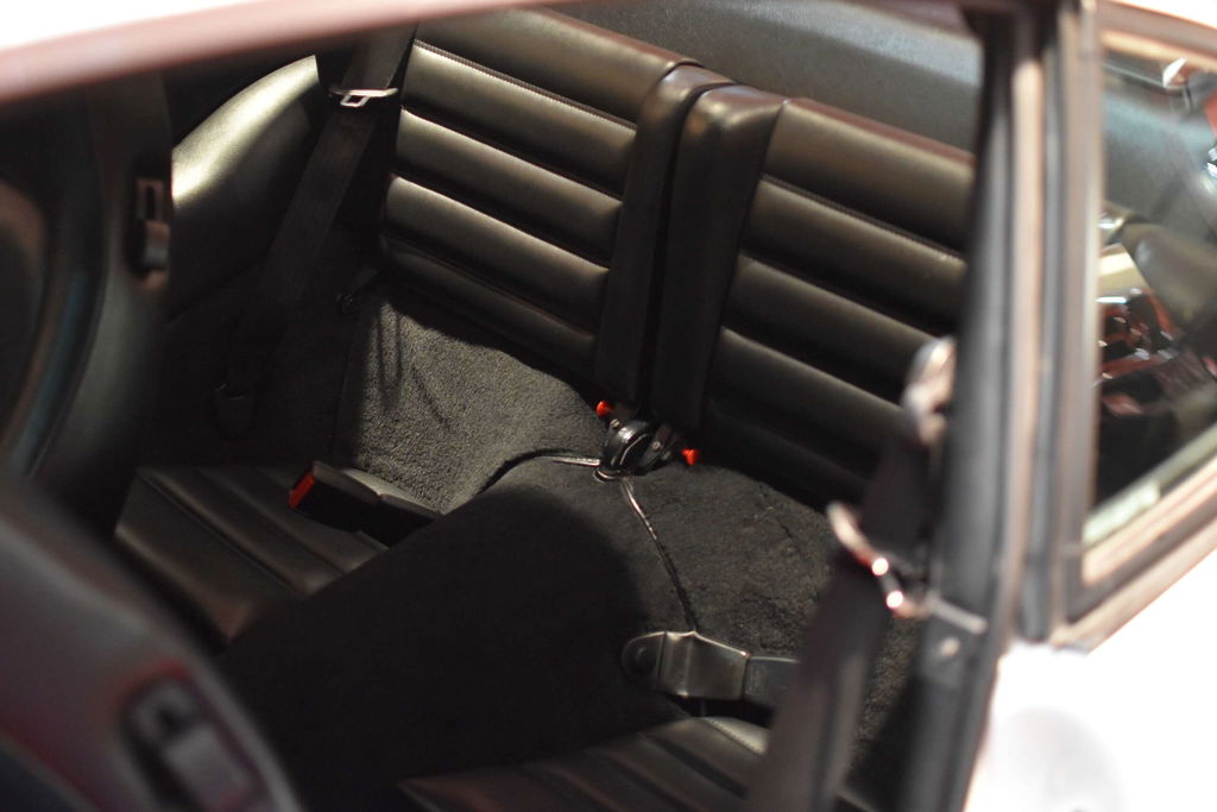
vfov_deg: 25.8
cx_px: 608
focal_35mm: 52
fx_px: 1775
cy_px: 406
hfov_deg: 37.8
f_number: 1.8
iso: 2800
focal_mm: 35
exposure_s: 1/60
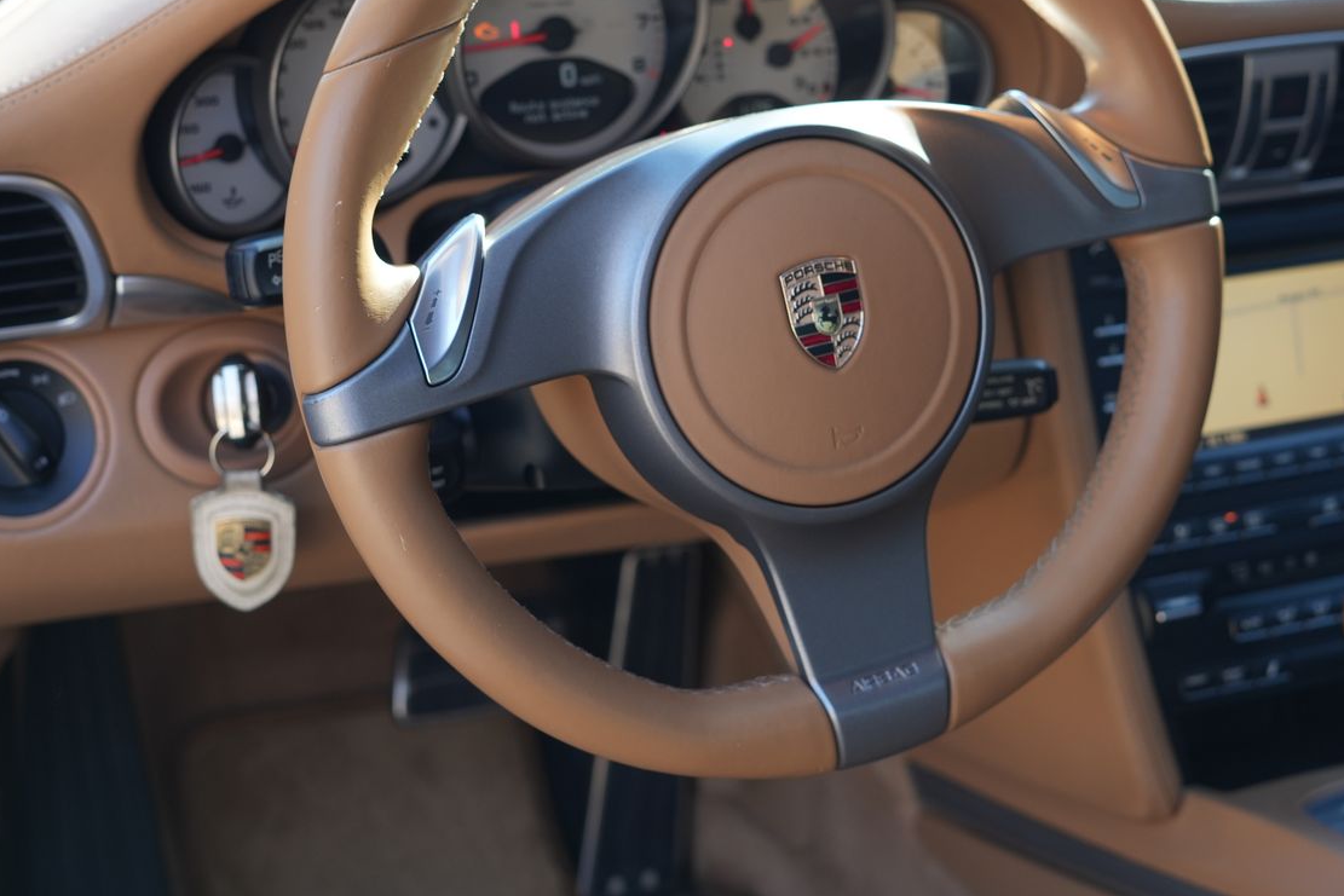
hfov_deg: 28.1
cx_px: 728
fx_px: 2688
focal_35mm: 72
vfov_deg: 18.9
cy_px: 304
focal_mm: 50
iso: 250
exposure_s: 1/60
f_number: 4
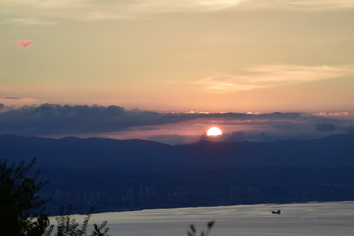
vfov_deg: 9.3
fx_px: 1446
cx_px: 205
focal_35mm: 147
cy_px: 128
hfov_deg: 14.0
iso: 200
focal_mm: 66
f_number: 7.1
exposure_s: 1/320
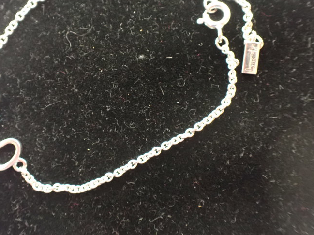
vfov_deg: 38.5
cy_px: 100
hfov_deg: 49.9
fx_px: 335
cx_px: 126
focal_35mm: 37
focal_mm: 5.4
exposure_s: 1/30
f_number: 2.3
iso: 1600
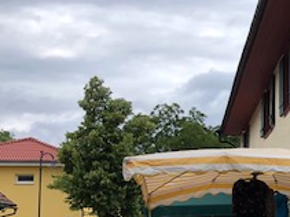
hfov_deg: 20.5
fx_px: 712
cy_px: 196
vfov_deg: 17.1
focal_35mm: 85
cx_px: 405
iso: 20
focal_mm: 3.99
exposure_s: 1/813
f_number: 1.8
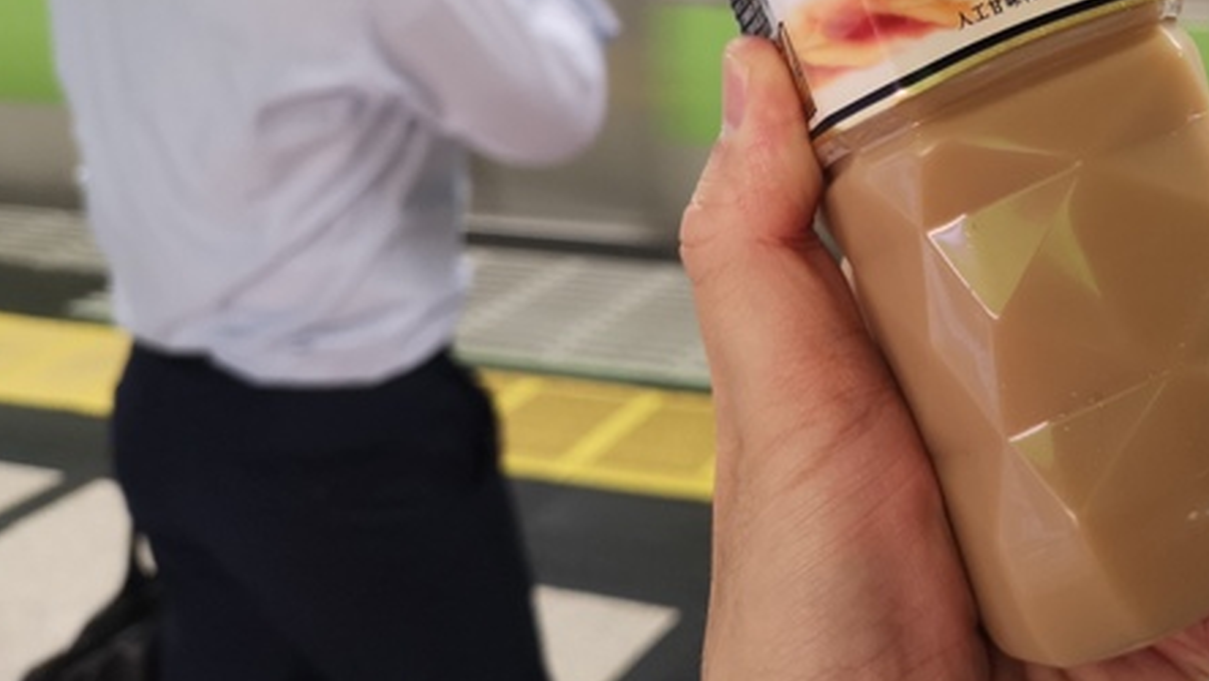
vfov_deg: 21.4
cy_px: -82
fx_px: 1699
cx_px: 1010
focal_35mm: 53
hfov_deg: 37.4
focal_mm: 3.95
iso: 160
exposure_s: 1/45
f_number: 1.8
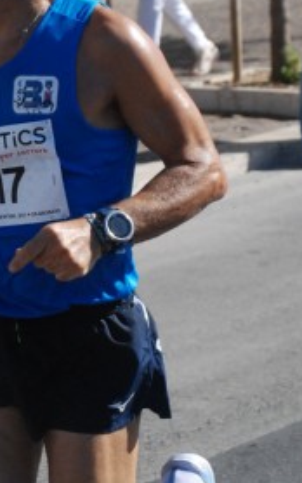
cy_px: 175
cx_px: -25
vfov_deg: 10.9
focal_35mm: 192
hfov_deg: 6.8
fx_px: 2526
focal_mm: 58
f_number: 7.1
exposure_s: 1/1600
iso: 1000
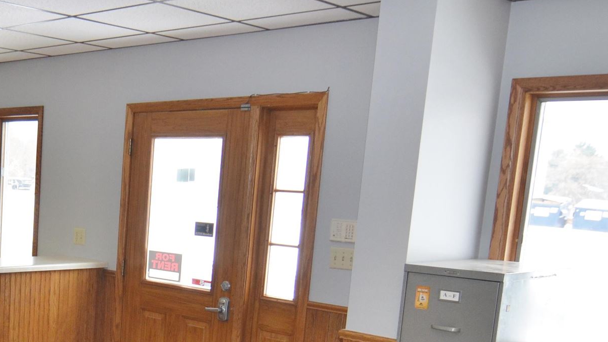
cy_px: 328
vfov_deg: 24.0
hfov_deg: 39.7
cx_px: 59
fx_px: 774
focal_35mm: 48
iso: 400
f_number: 4.5
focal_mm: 12
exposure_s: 1/80
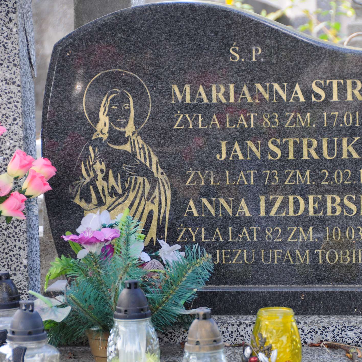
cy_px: 181
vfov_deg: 9.6
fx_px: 2161
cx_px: 253
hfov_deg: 9.6
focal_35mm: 183
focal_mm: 95
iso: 250
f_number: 5.3
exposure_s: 1/80
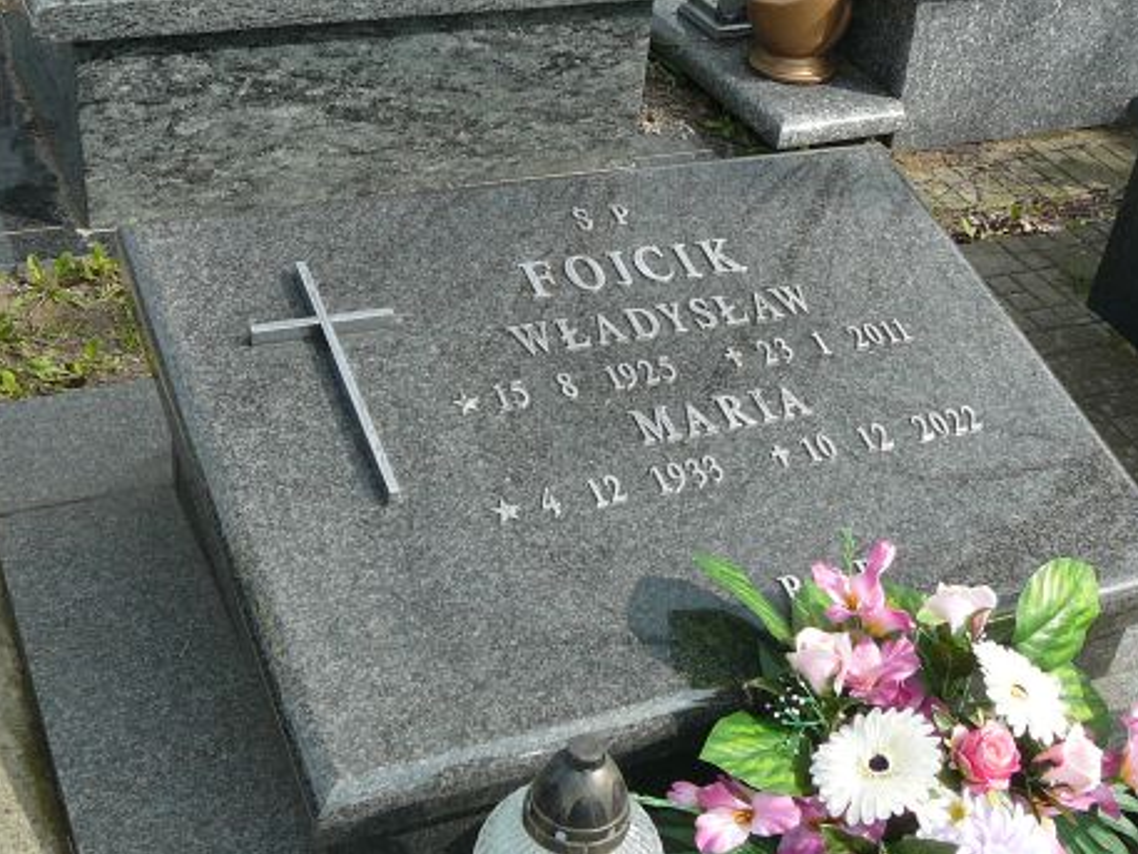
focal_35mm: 49
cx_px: 613
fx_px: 1611
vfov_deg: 29.7
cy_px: 458
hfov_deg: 38.9
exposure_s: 1/800
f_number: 2.8
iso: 80
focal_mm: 5.2
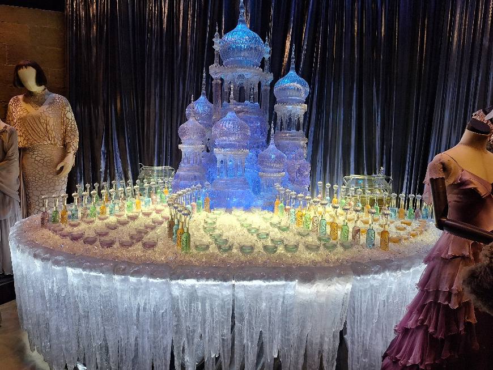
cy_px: 185
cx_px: 246
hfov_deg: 73.9
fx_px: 328
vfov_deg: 58.9
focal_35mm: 23
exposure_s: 1/100
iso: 80
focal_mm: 5.54
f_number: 1.8
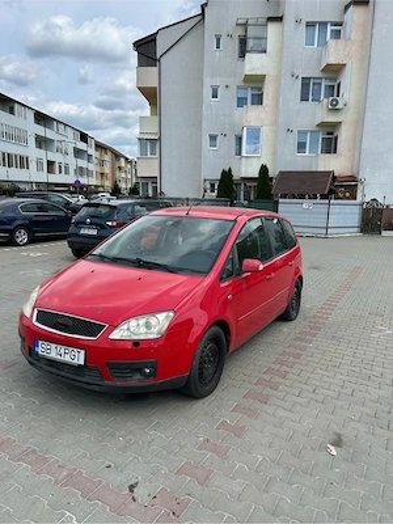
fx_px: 394
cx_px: 196
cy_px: 262
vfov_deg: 67.3
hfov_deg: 53.1
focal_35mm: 26
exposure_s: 1/3257
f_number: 1.5
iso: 50
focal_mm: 5.7
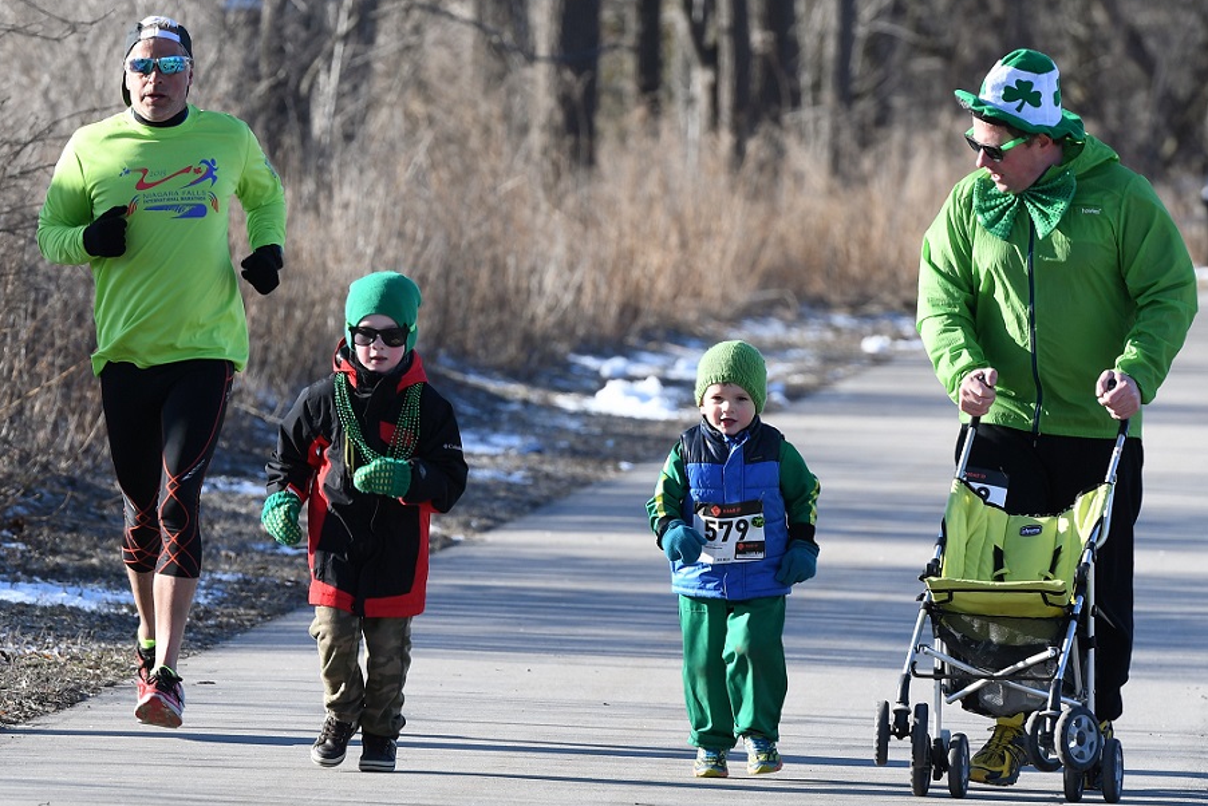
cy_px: 412
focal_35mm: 322
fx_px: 10808
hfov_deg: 6.4
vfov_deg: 4.3
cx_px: 597
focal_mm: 200
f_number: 5.6
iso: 250
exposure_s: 1/640
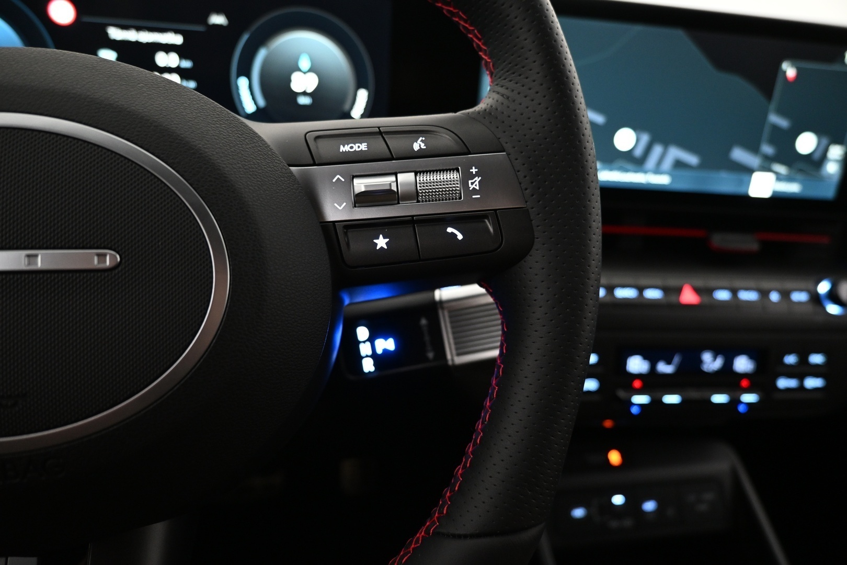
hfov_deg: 73.7
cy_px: 282
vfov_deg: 53.1
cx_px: 424
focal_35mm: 24
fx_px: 565
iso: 1250
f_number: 3.5
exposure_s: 1/25
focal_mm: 16
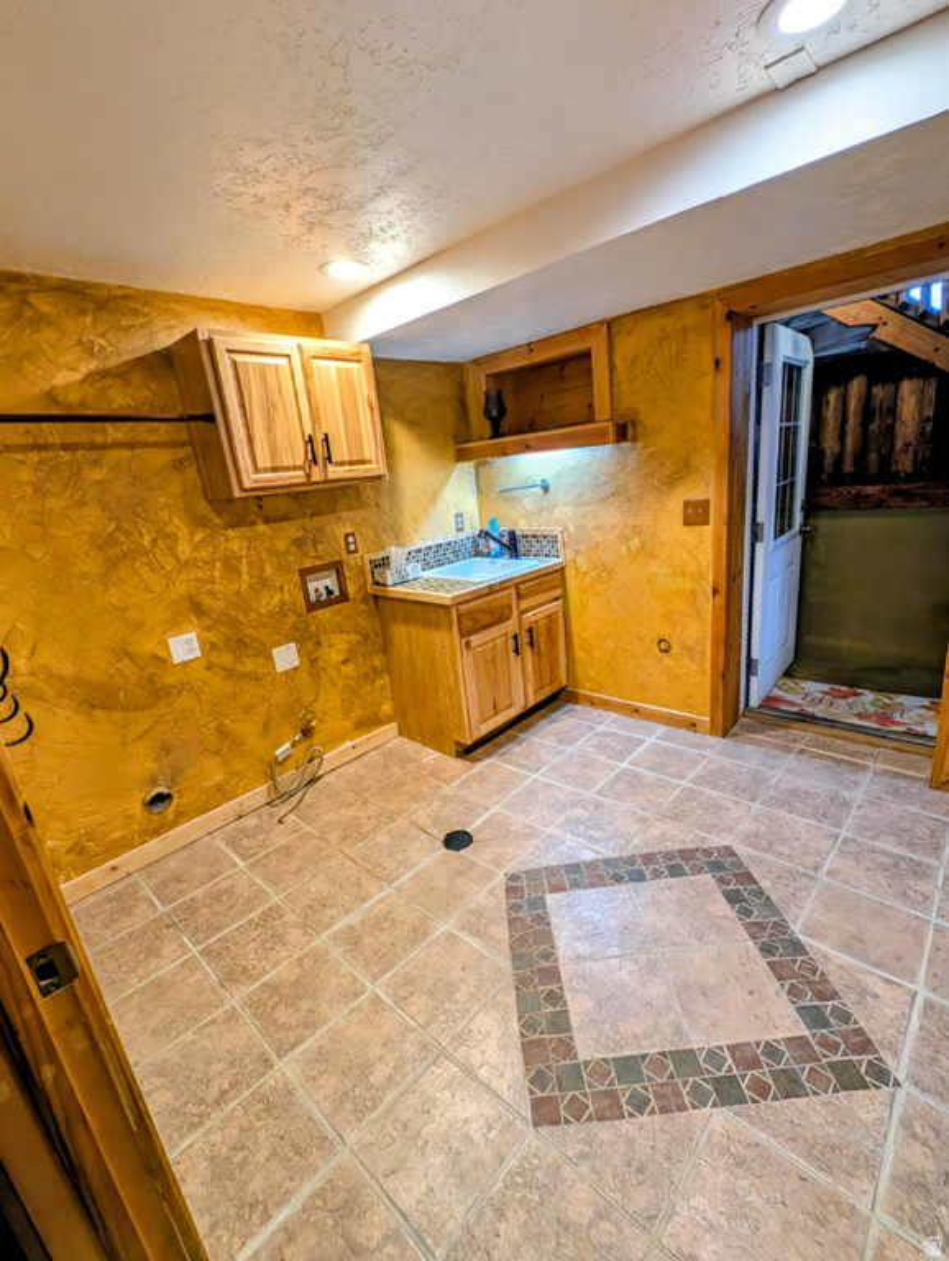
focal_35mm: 12
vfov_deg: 110.5
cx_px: 474
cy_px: 630
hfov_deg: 94.6
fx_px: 438
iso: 54
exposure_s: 1/24
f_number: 1.95
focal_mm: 2.23
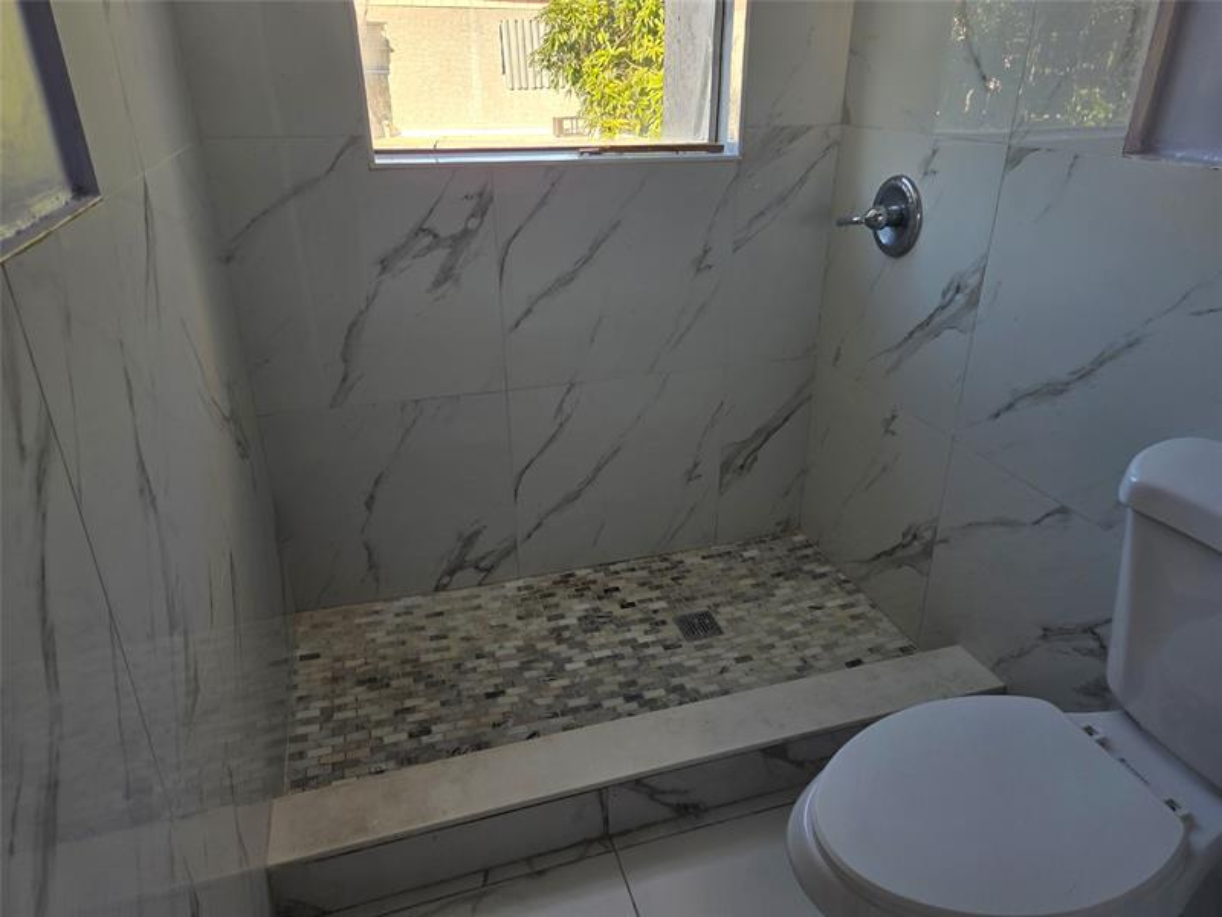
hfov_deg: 73.9
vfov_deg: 58.9
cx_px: 611
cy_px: 458
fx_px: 812
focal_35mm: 23
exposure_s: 1/180
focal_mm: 5.4
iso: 40
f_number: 1.8
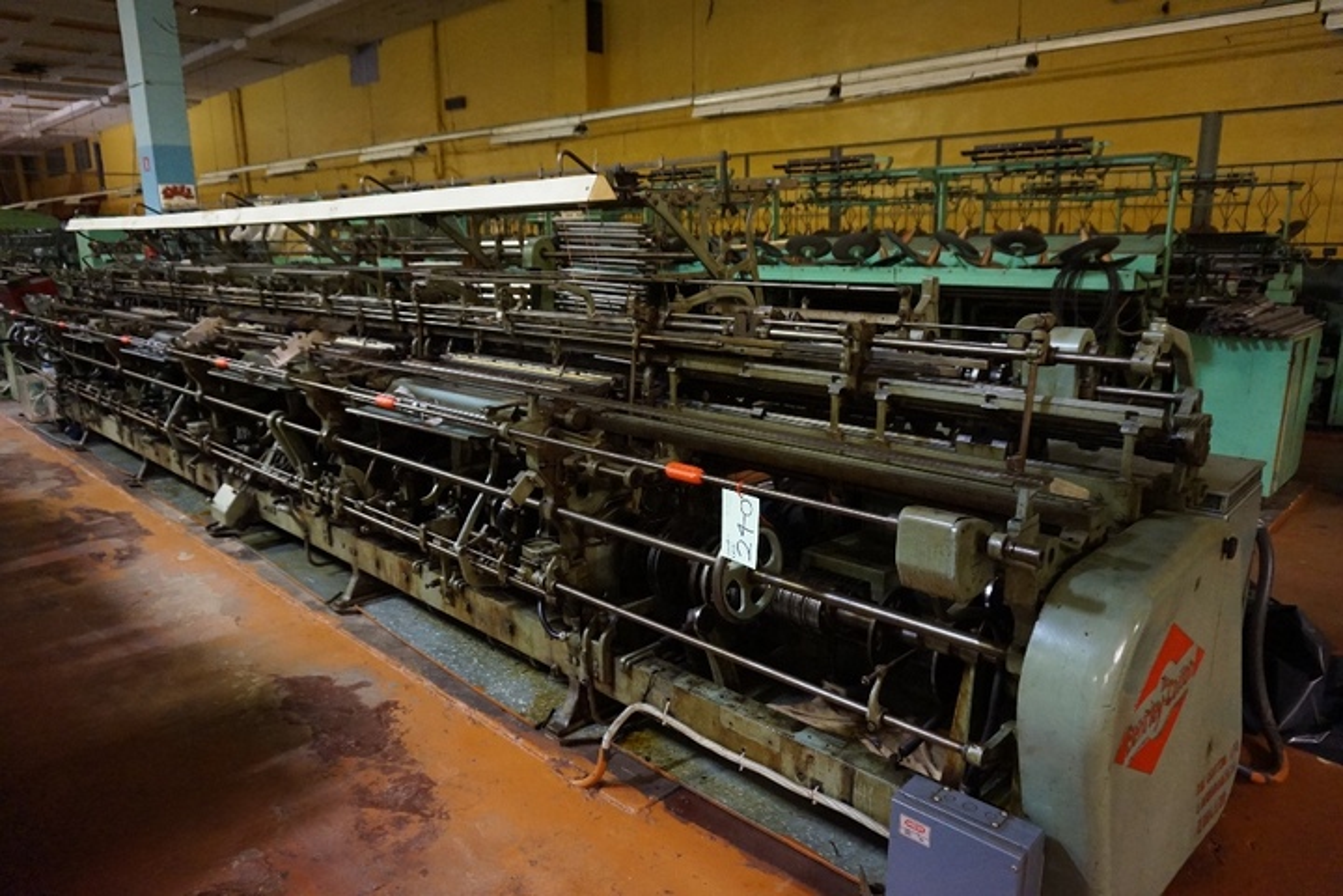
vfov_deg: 53.1
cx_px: 672
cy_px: 448
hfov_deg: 73.7
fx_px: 895
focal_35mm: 24
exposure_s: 1/13
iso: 3200
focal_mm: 16
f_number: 3.5
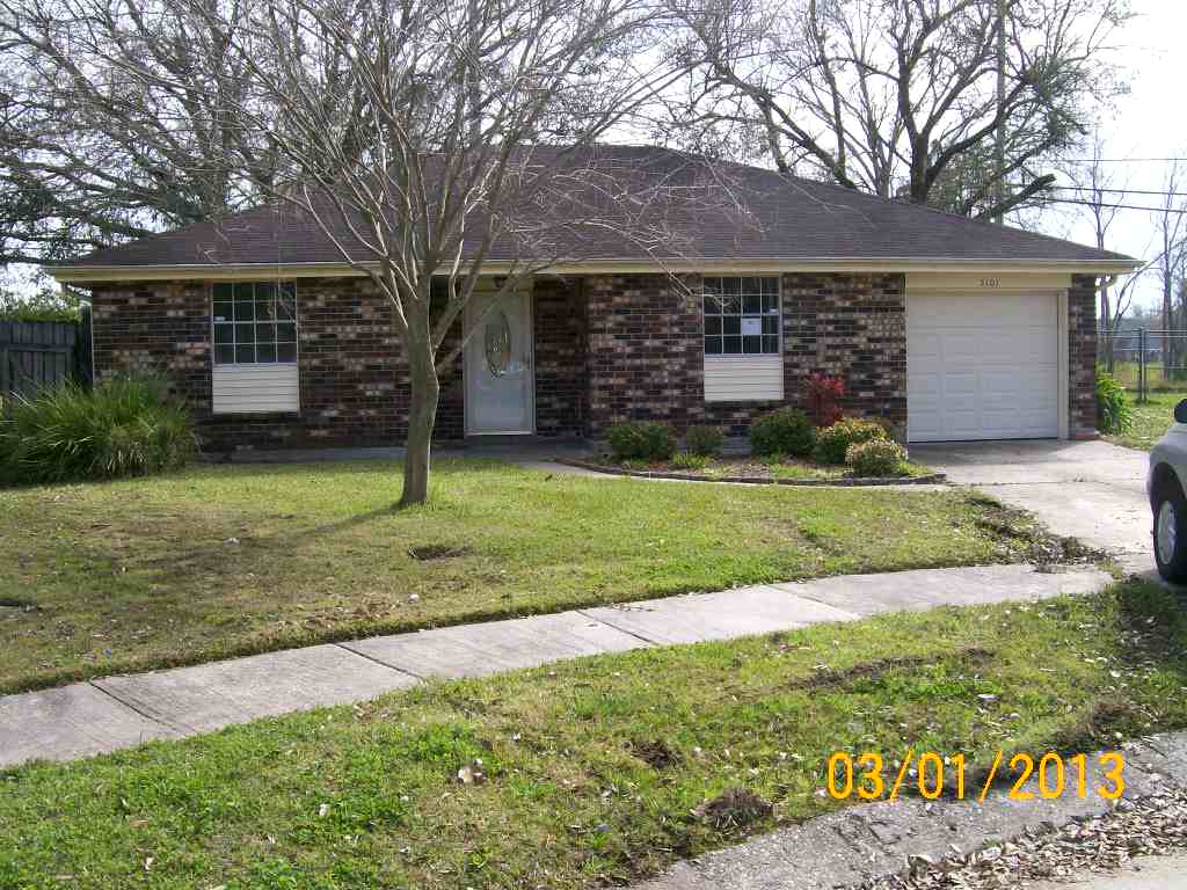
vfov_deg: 39.7
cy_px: 445
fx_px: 1234
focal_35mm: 36
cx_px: 594
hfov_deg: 51.4
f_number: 4.8
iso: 80
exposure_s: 1/281
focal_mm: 6
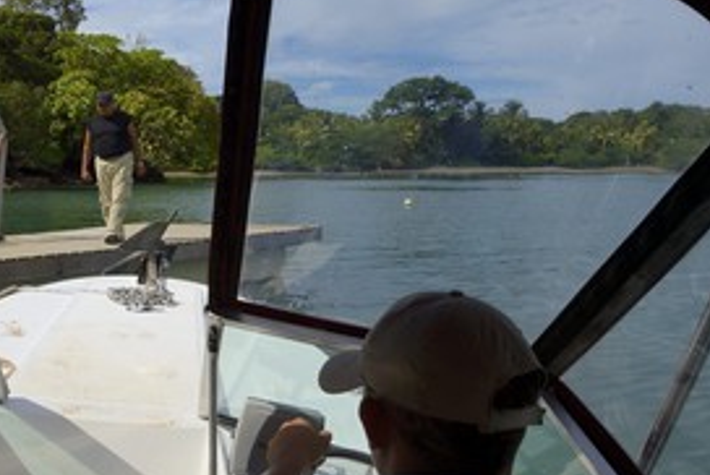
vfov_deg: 35.9
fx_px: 730
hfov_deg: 50.1
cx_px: 193
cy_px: 198
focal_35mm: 37
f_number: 18
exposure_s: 1/320
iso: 200
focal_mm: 24
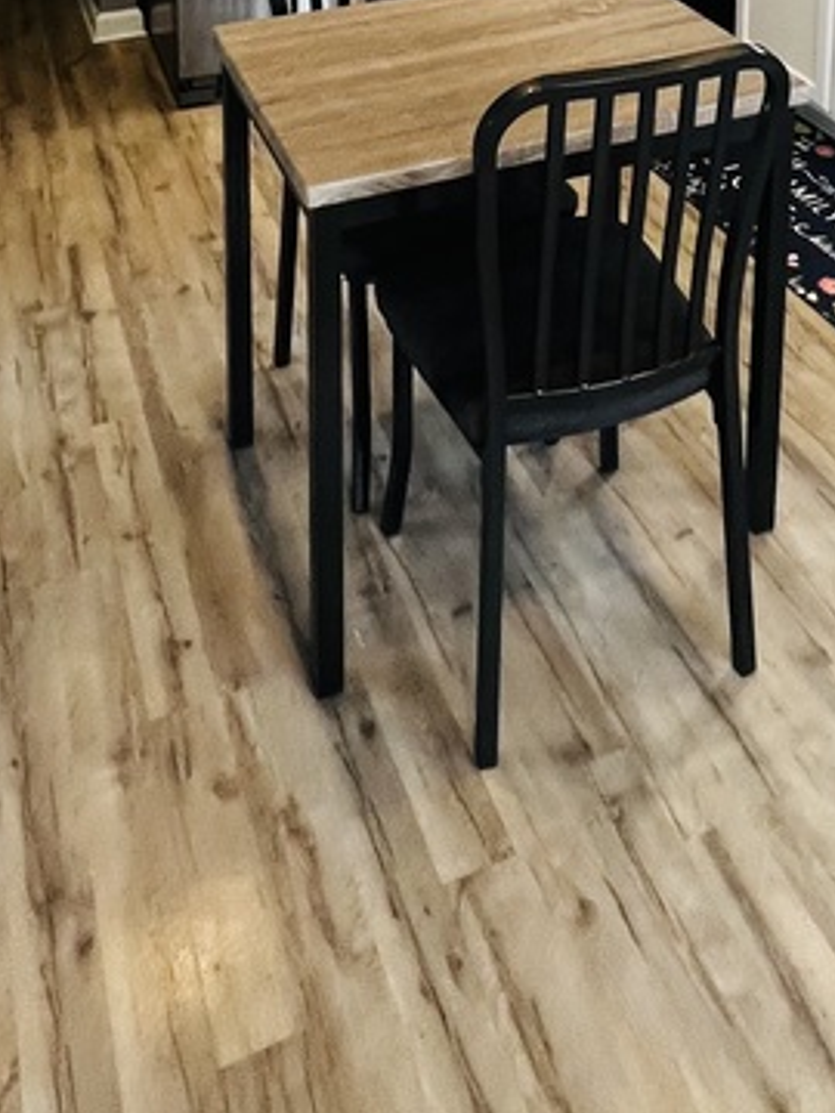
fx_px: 1254
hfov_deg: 36.7
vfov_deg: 34.2
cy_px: -334
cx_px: 486
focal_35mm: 39
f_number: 1.8
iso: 200
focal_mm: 1.57
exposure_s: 1/60
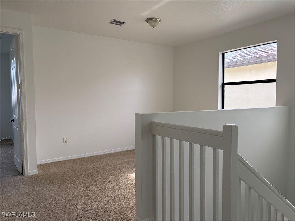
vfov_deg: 53.1
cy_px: 110
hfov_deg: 67.3
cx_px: 148
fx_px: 222
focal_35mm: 26
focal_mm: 5.96
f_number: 1.6
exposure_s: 1/134
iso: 40
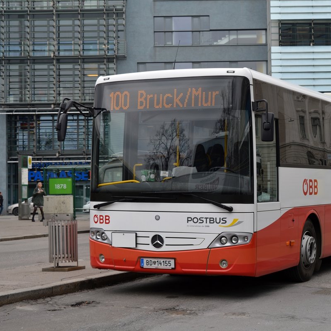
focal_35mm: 73
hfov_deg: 23.5
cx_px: 235
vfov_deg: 23.7
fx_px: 790
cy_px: 166
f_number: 6.3
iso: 100
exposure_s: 1/160
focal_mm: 38
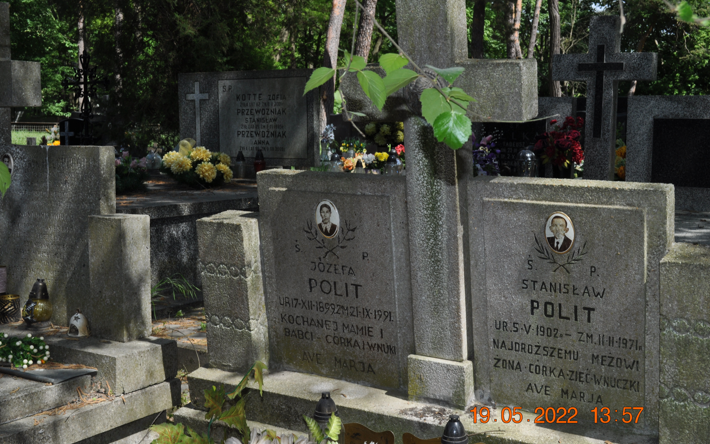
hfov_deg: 43.5
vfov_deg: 28.0
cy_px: 215
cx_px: 355
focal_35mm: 46
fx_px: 890
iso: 200
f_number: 10
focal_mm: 30
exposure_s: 1/200
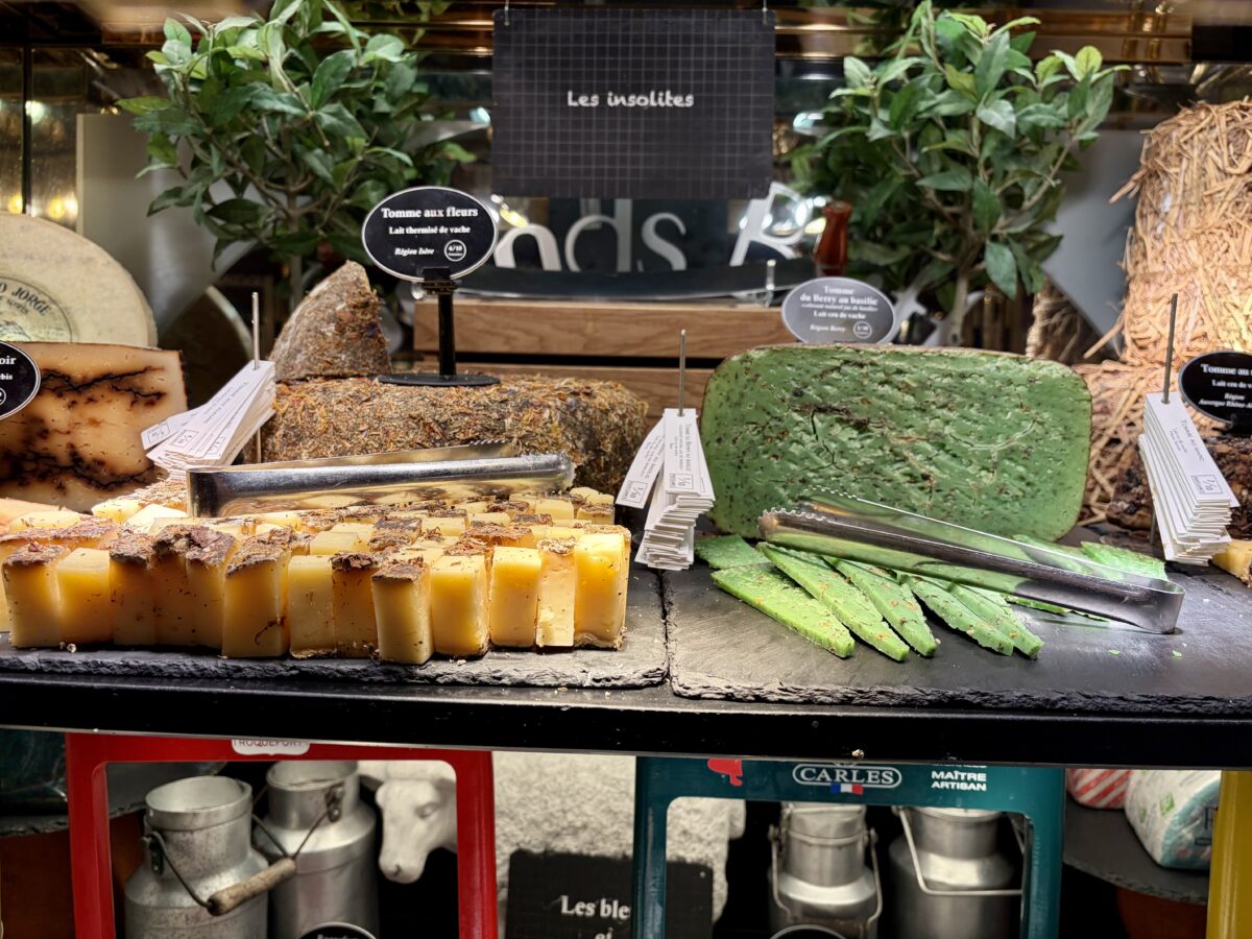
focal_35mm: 26
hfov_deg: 67.3
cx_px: 626
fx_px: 940
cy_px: 470
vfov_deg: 53.1
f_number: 1.6
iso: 50
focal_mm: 5.96
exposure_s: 1/100
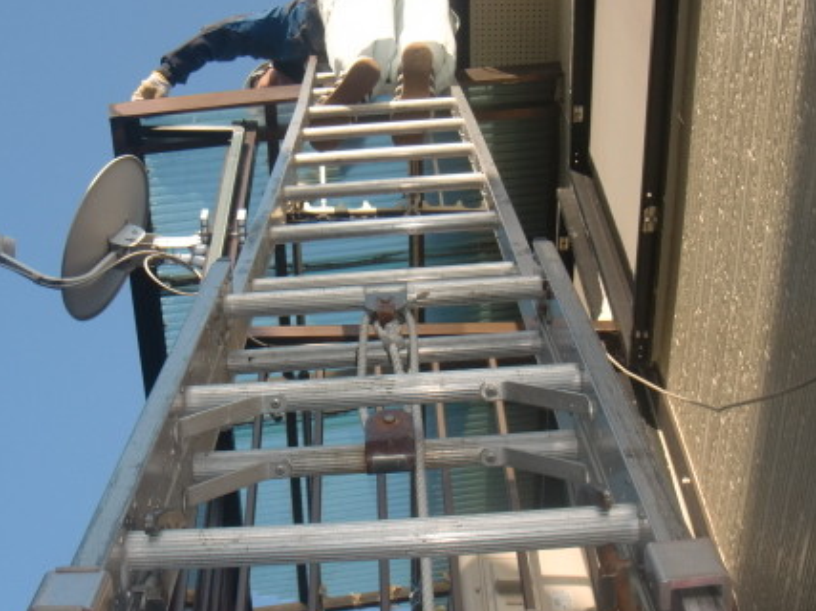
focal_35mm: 57
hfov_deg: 33.7
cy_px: 315
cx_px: 346
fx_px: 1343
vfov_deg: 25.6
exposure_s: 1/250
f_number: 3.9
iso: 64
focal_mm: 6.66
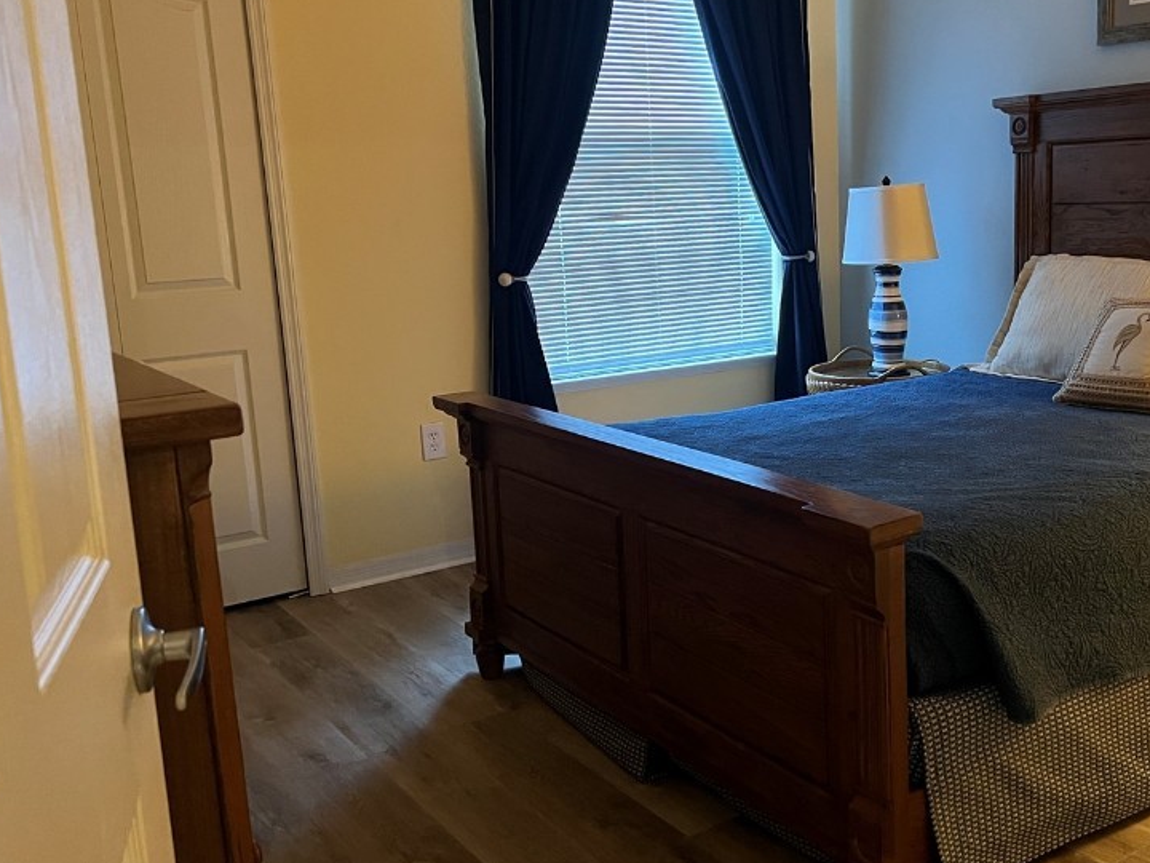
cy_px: 414
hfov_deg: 49.5
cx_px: 744
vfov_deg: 38.7
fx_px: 1229
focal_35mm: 37
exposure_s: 1/40
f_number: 1.5
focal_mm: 5.7
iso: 500
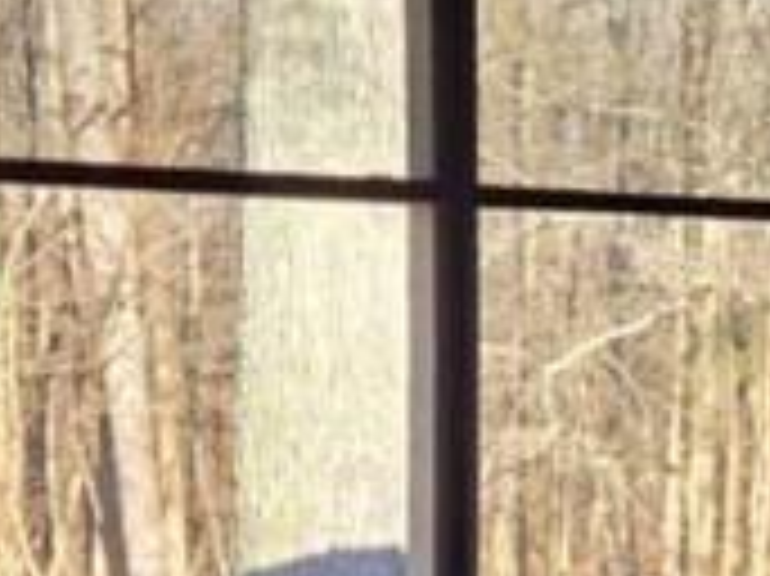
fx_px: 3068
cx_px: 968
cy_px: 770
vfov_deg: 10.5
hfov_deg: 13.8
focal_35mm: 138
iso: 40
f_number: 1.8
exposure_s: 1/120
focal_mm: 5.4
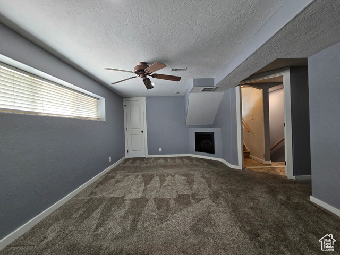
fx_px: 128
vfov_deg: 89.9
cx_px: 170
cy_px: 128
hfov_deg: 106.2
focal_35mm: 13
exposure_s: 1/60
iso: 200
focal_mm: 2.2
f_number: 2.2
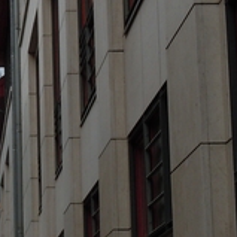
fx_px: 1394
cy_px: 97
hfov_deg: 9.5
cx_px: -82
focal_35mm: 180
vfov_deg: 9.7
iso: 100
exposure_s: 1/400
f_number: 4.9
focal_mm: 9.6
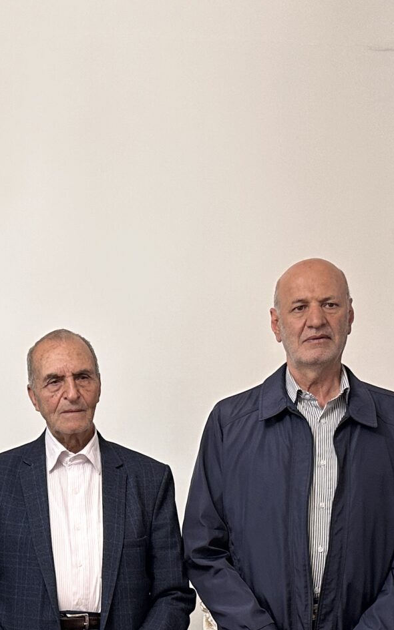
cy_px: 614
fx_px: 1185
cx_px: 42
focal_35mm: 69
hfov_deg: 18.6
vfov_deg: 28.2
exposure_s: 1/50
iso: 200
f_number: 1.78
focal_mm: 6.86
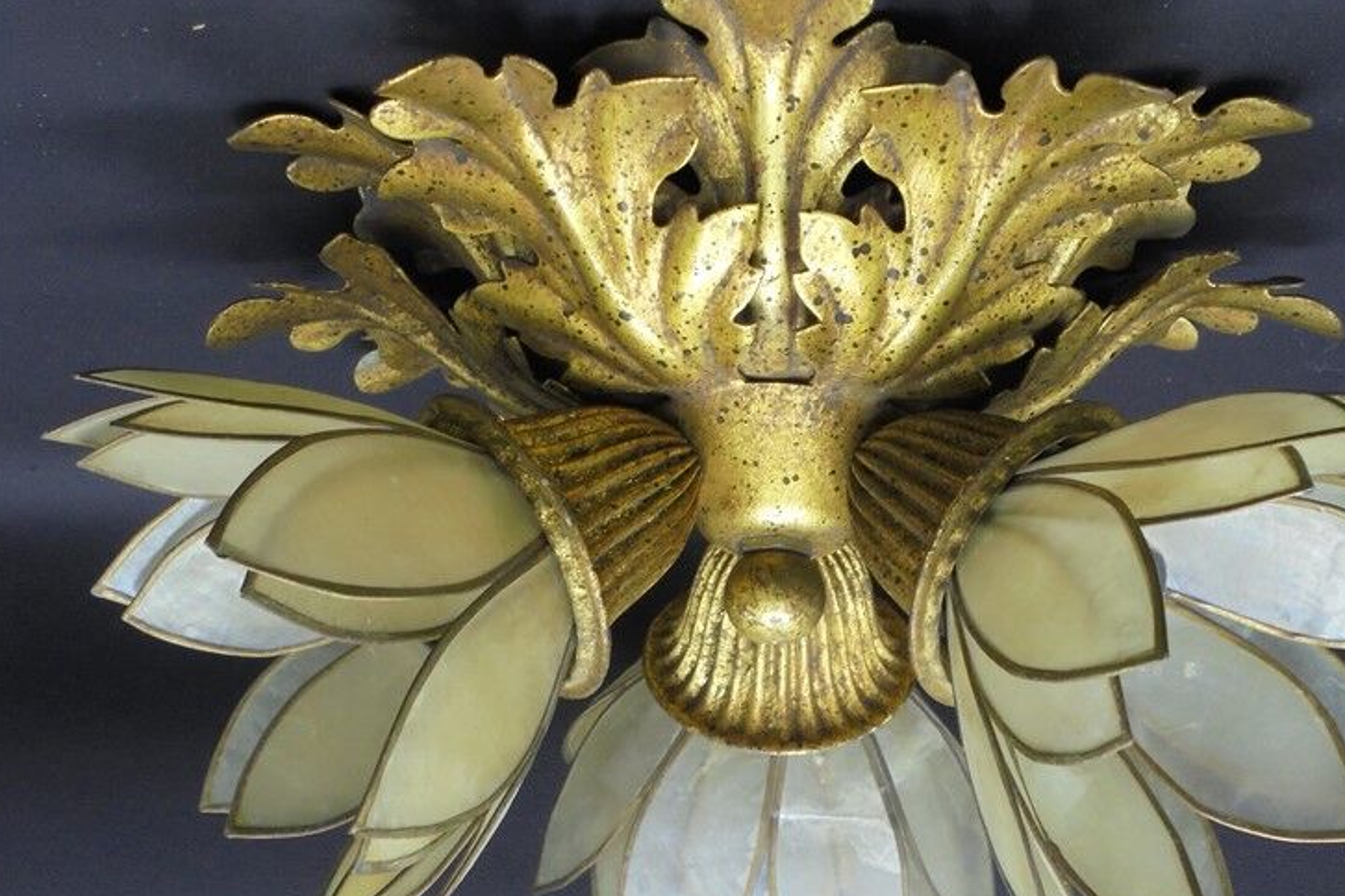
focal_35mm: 49
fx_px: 1831
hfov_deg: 40.3
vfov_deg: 27.5
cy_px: 471
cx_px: 748
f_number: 4.2
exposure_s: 1/30
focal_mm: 6.9
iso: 200
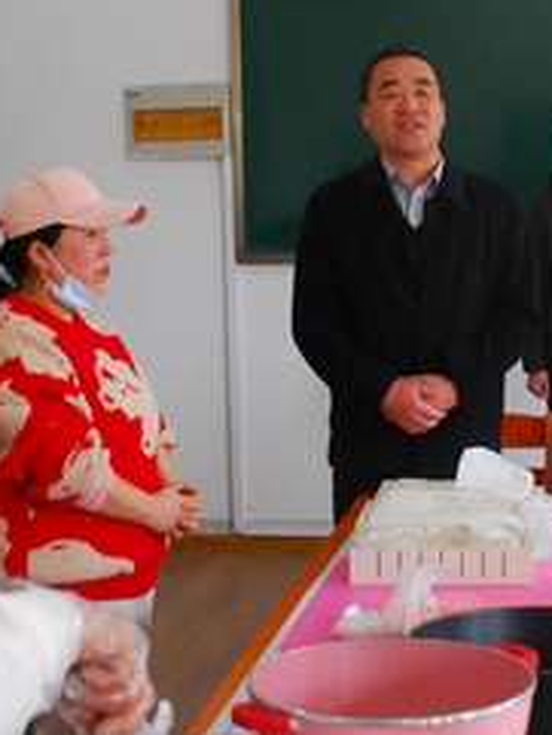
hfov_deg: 17.5
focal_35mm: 84
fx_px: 1784
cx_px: 421
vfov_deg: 23.2
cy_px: 291
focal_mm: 20
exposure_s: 1/100
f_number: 5
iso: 1000
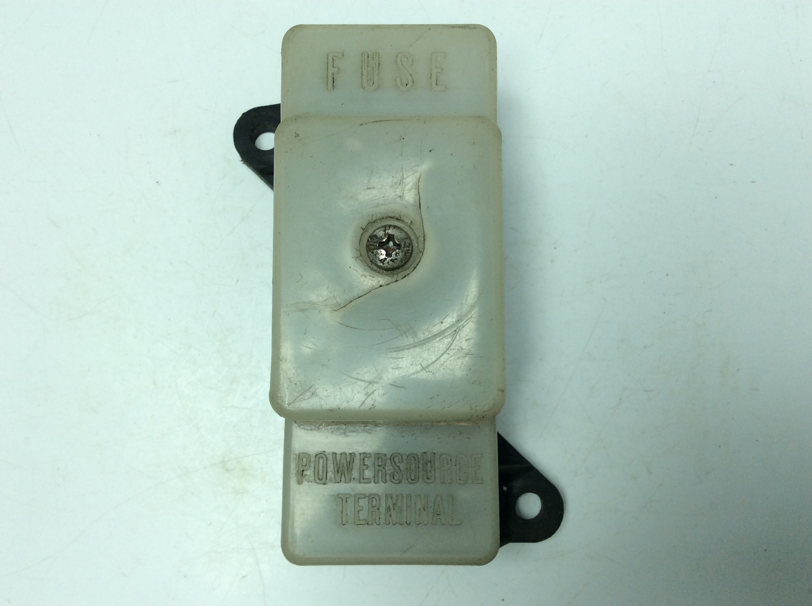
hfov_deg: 56.9
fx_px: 750
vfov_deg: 44.1
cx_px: 406
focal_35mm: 32
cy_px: 303
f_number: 2.4
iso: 32
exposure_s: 1/473
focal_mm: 3.3
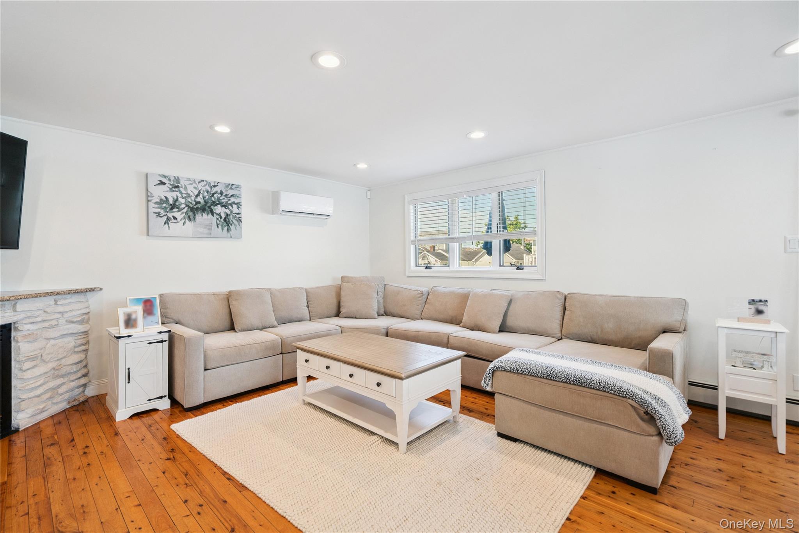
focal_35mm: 16
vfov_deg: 73.7
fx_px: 355
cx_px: 400
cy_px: 266
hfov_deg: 96.7
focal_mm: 16
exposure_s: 1/80
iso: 500
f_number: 5.6
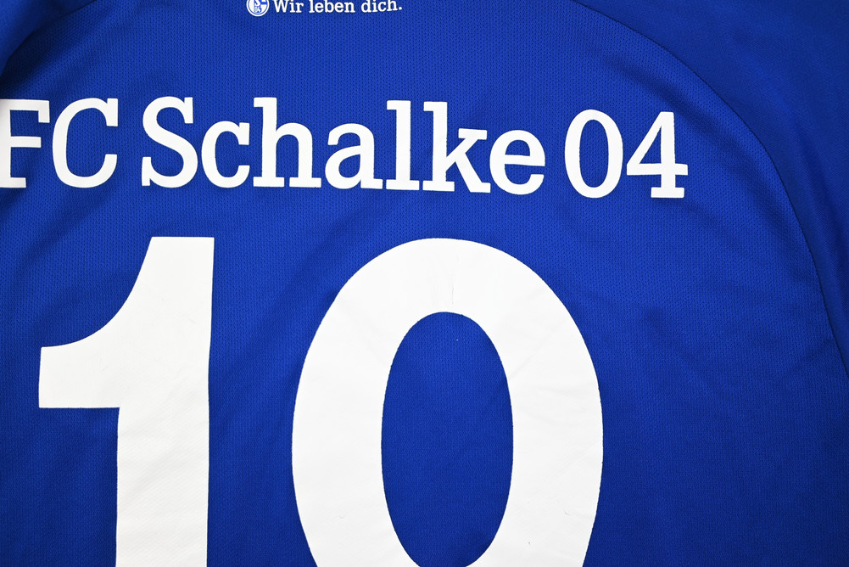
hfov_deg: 58.7
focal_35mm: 32
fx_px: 755
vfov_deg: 41.1
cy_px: 284
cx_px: 424
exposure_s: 1/100
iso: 200
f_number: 4.8
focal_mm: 32
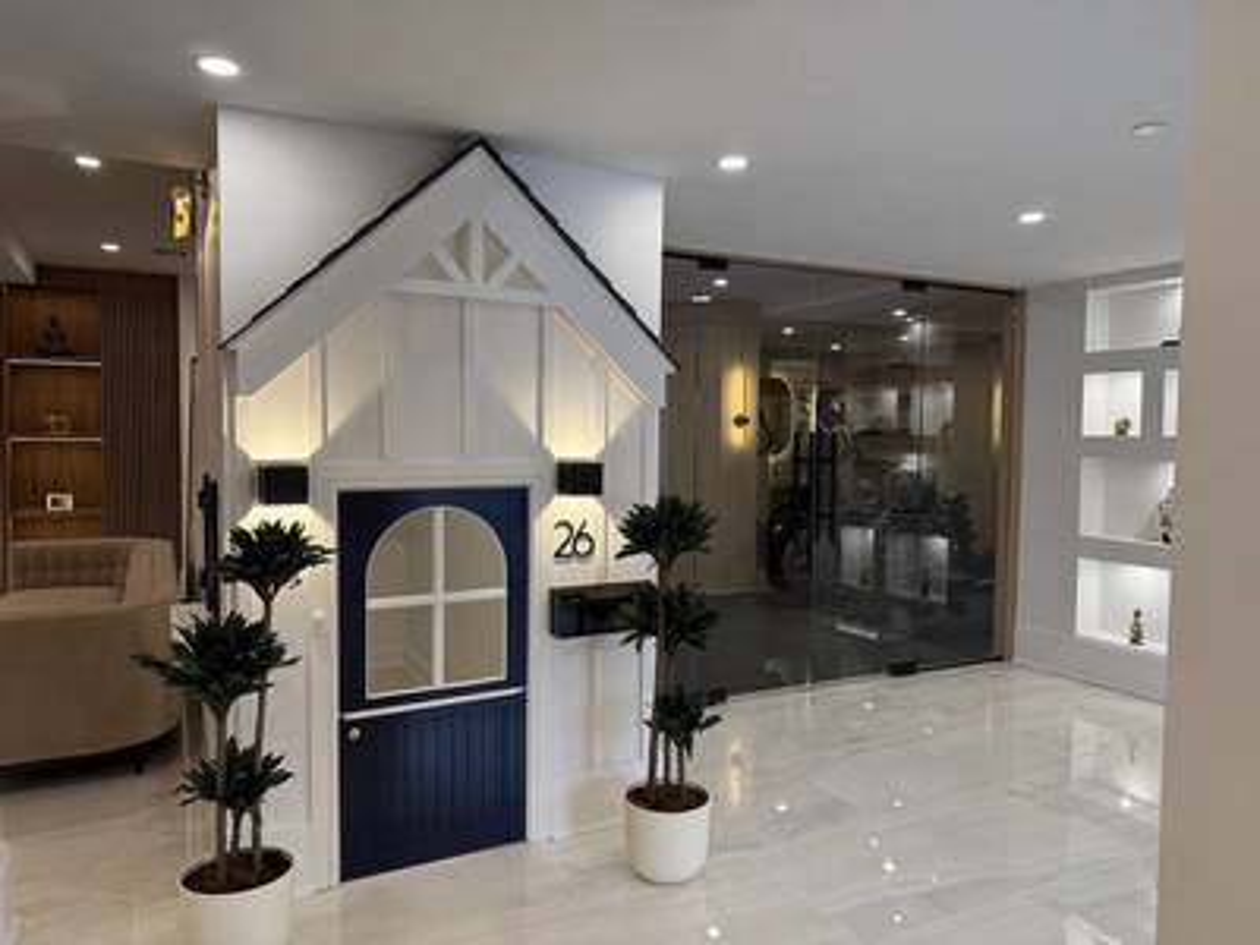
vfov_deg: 56.8
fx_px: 874
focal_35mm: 24
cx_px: 630
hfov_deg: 71.6
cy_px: 472
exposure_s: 1/240
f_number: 1.78
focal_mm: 6.76
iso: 160
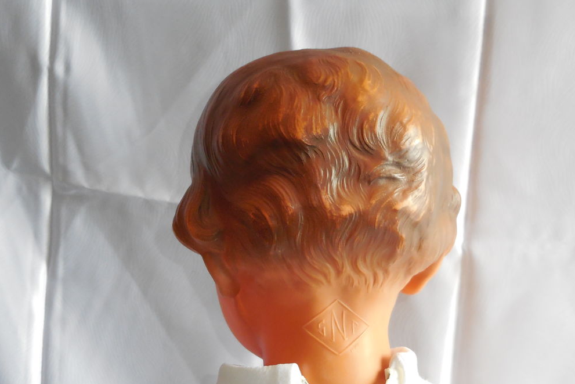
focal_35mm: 64
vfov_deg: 21.2
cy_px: 204
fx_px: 1022
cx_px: 287
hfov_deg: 31.4
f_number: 4.5
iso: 800
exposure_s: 1/30
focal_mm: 11
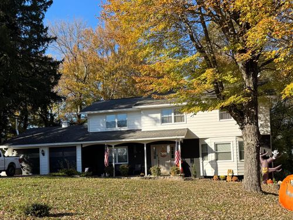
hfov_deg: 71.6
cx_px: 146
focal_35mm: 24
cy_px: 110
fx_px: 203
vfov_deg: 56.8
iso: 80
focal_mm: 6.76
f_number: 1.78
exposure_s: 1/1980
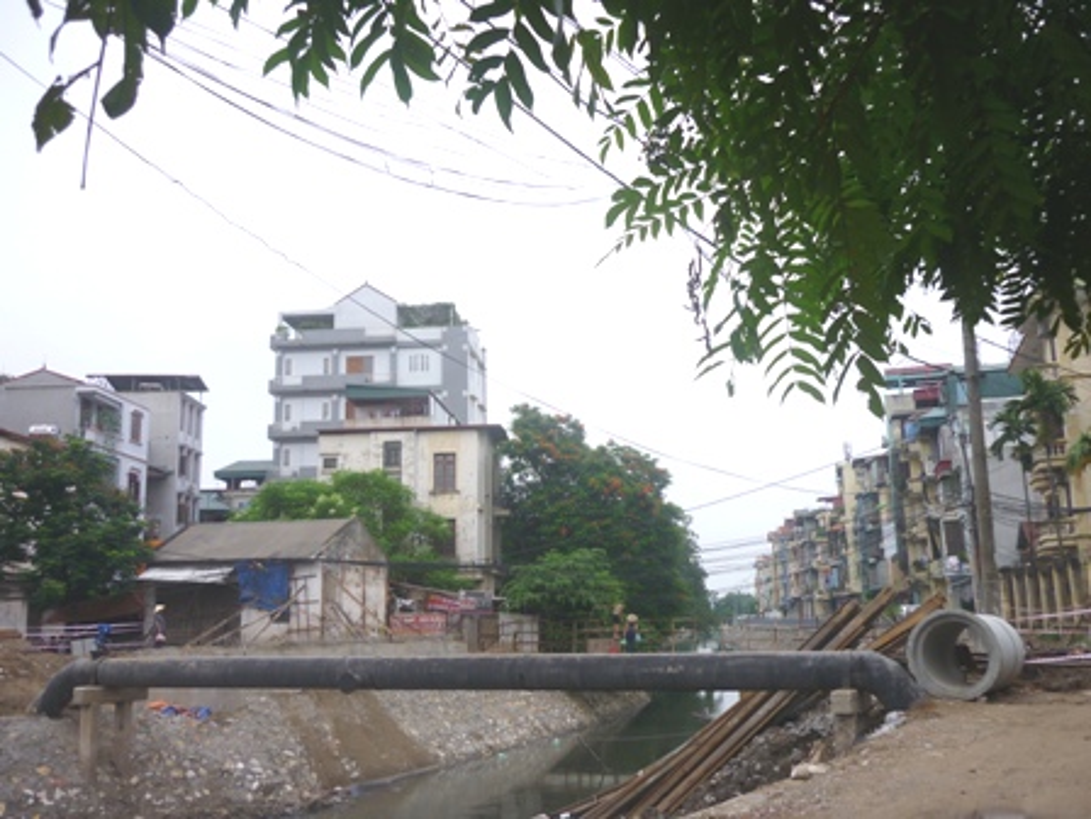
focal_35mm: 33
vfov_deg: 42.9
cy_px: 410
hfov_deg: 55.4
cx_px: 546
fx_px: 1040
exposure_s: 1/640
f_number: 2.8
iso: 80
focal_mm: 5.5
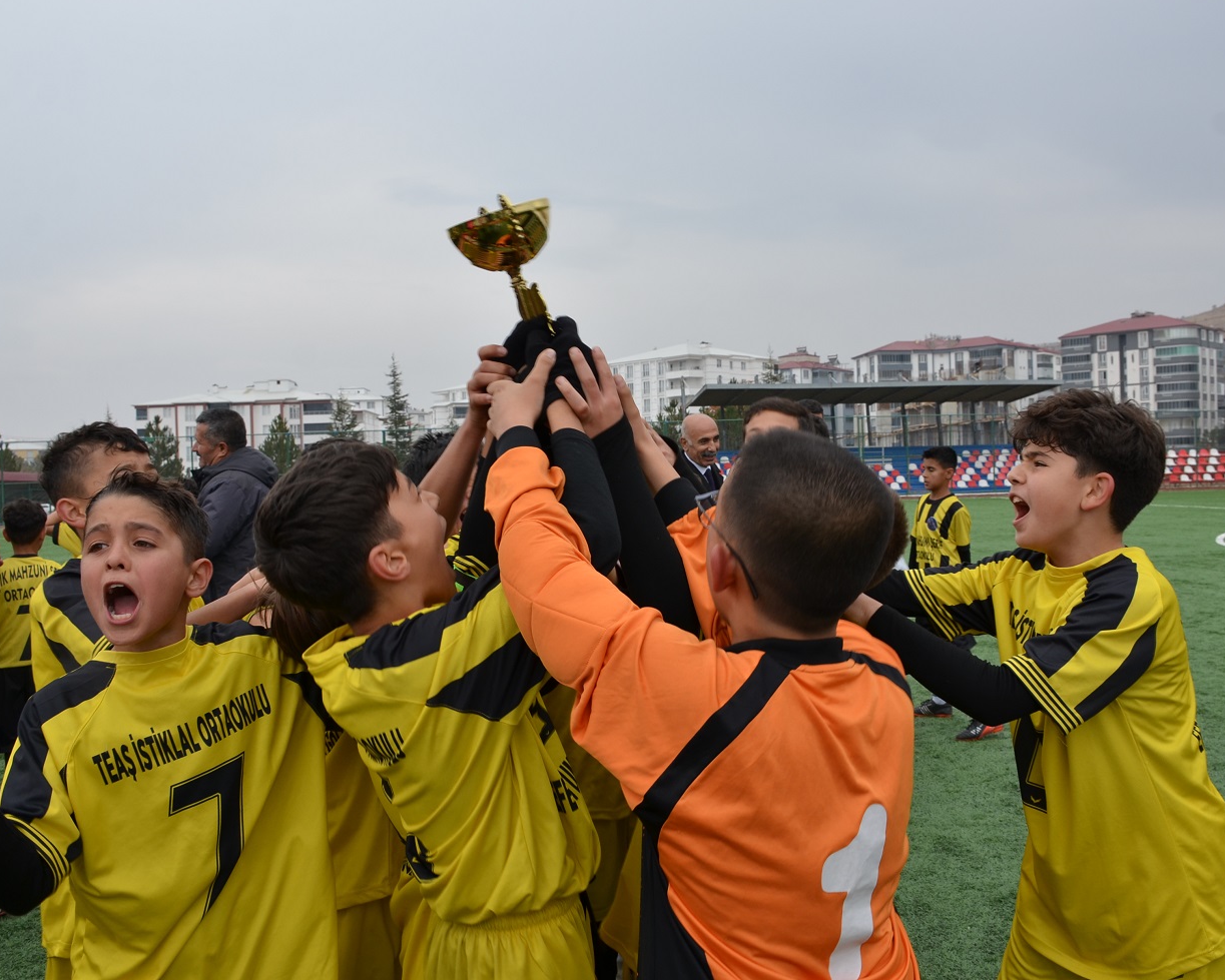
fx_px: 1124
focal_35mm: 31
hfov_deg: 57.1
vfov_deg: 47.1
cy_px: 484
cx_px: 644
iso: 200
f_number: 7.1
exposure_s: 1/200
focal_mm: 18
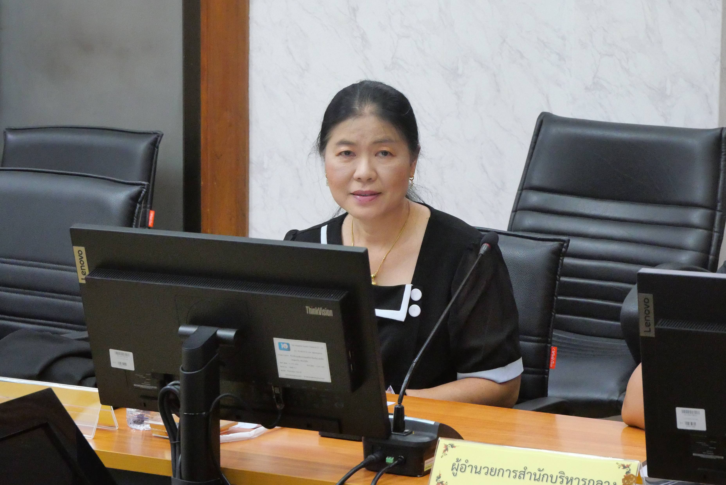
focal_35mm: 124
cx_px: 363
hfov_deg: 16.5
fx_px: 2502
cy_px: 242
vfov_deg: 11.1
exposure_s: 1/60
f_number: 7.1
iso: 6400
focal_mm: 60
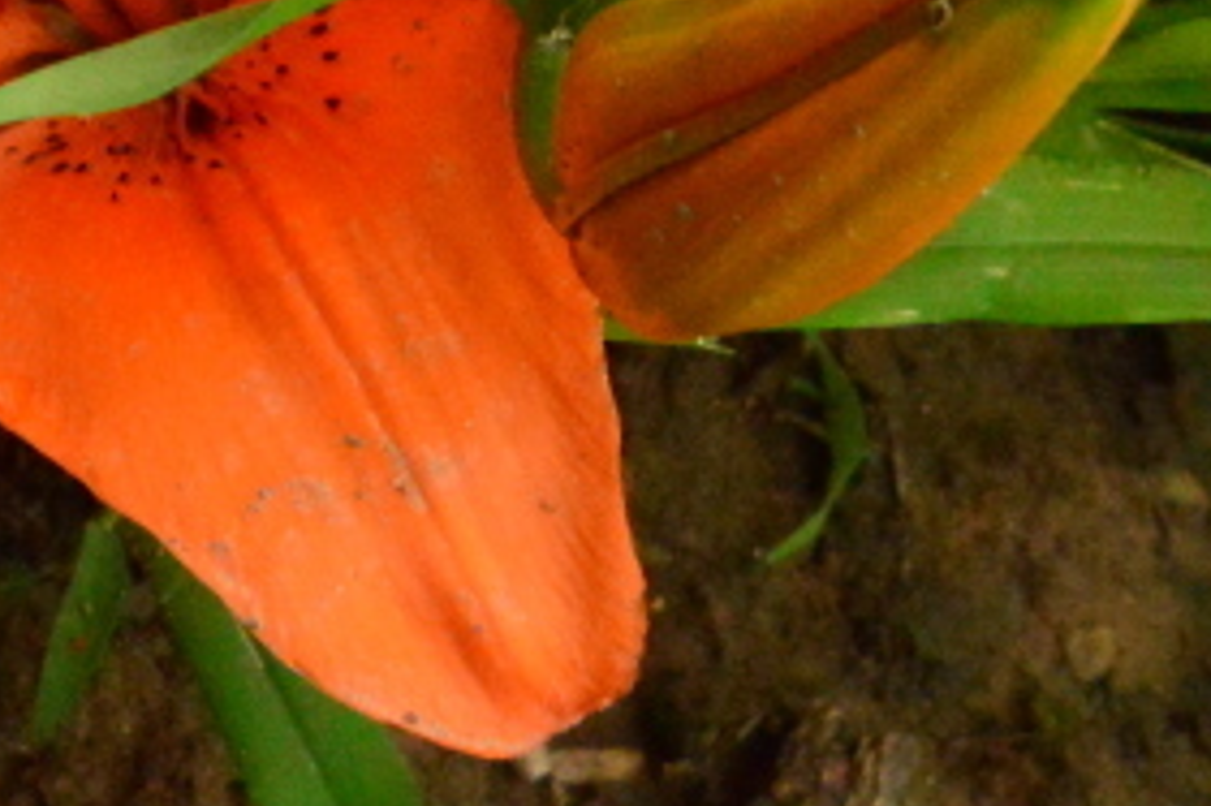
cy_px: -463
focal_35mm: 683
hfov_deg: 3.0
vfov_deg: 2.0
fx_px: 22955
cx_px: 758
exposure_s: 1/250
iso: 6400
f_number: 16
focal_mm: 125
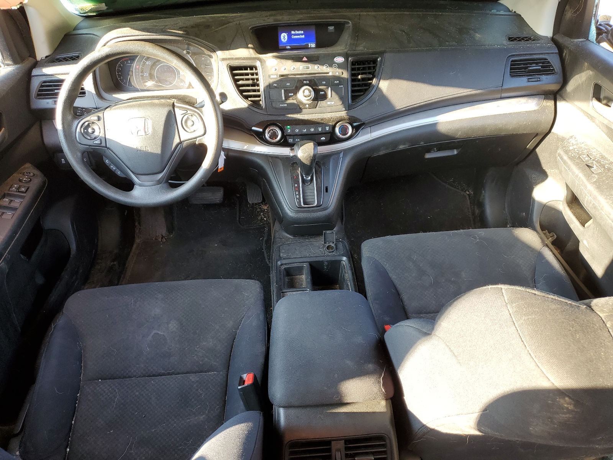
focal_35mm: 26
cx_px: 306
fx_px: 460
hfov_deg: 67.3
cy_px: 230
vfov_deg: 53.1
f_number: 1.5
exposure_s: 1/60.2
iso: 50
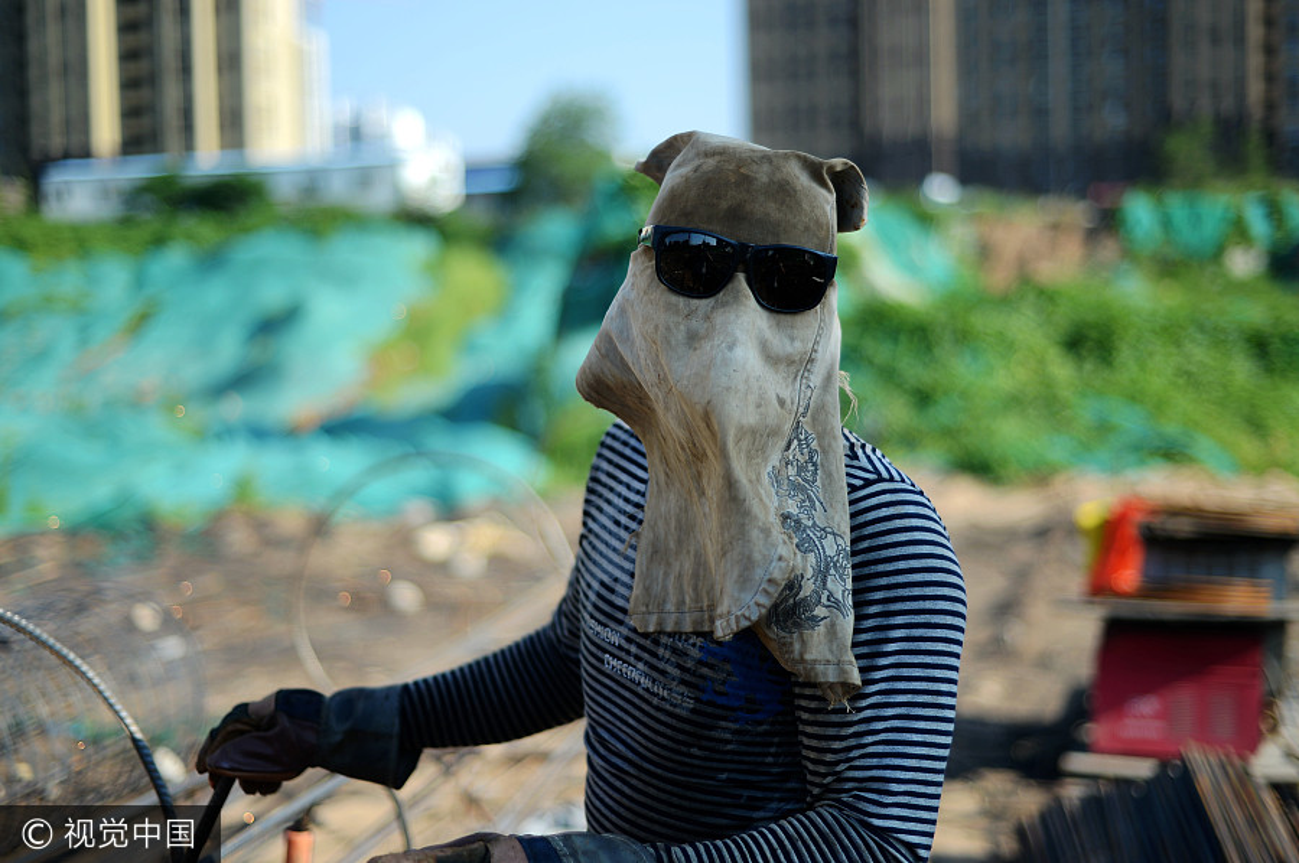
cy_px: 432
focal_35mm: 50
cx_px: 650
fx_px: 1802
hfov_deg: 39.6
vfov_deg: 26.9
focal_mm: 50
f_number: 1.8
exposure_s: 1/1250
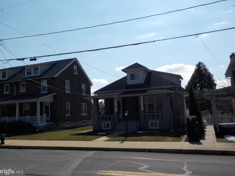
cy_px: 85
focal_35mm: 31
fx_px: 210
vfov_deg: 45.4
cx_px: 117
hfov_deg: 58.4
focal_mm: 4.1
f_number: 6.6
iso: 125
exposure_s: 1/800
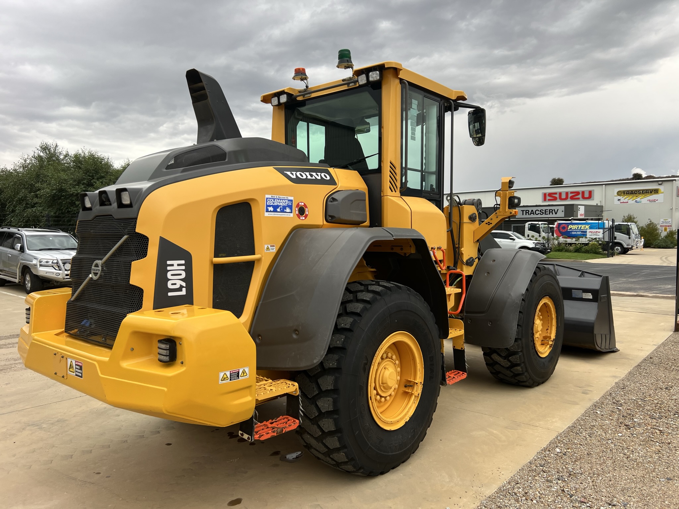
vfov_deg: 53.1
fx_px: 510
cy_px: 254
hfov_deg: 67.3
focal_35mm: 26
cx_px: 340
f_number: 1.5
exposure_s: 1/454
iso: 50
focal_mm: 5.7
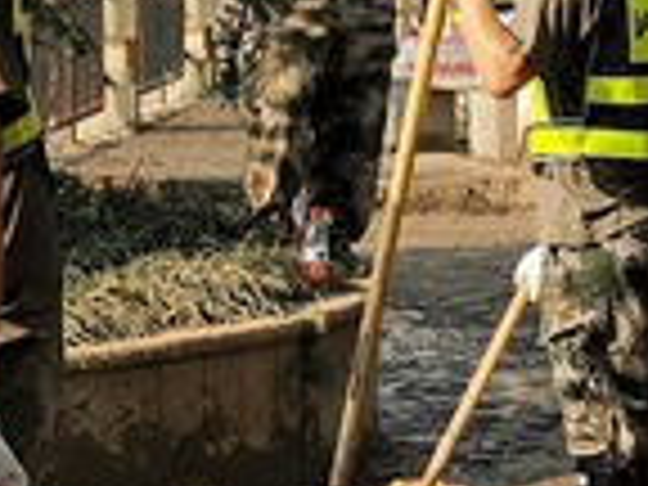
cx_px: 22
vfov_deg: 8.8
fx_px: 3164
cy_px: 261
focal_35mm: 169
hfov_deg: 11.6
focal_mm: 5.58
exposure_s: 1/1488
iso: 50
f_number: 1.8
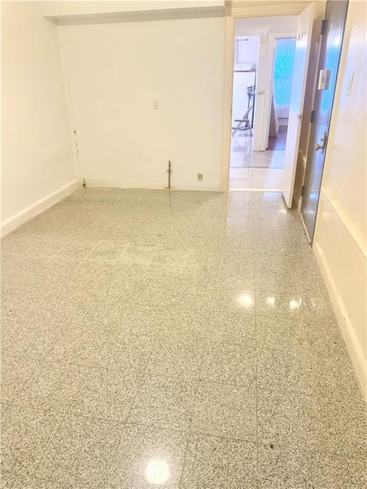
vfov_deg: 71.6
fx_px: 339
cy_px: 244
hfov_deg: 56.8
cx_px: 184
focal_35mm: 24
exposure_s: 1/60
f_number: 1.78
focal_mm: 6.76
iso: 500
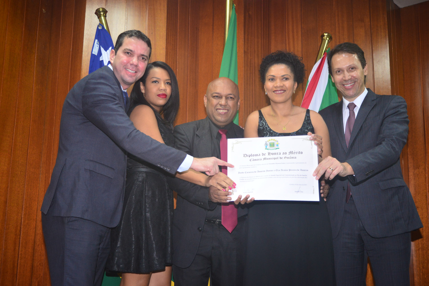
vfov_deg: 30.5
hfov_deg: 44.5
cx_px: 214
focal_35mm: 44
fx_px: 525
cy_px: 143
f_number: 5
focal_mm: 44
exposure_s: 1/125
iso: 2000
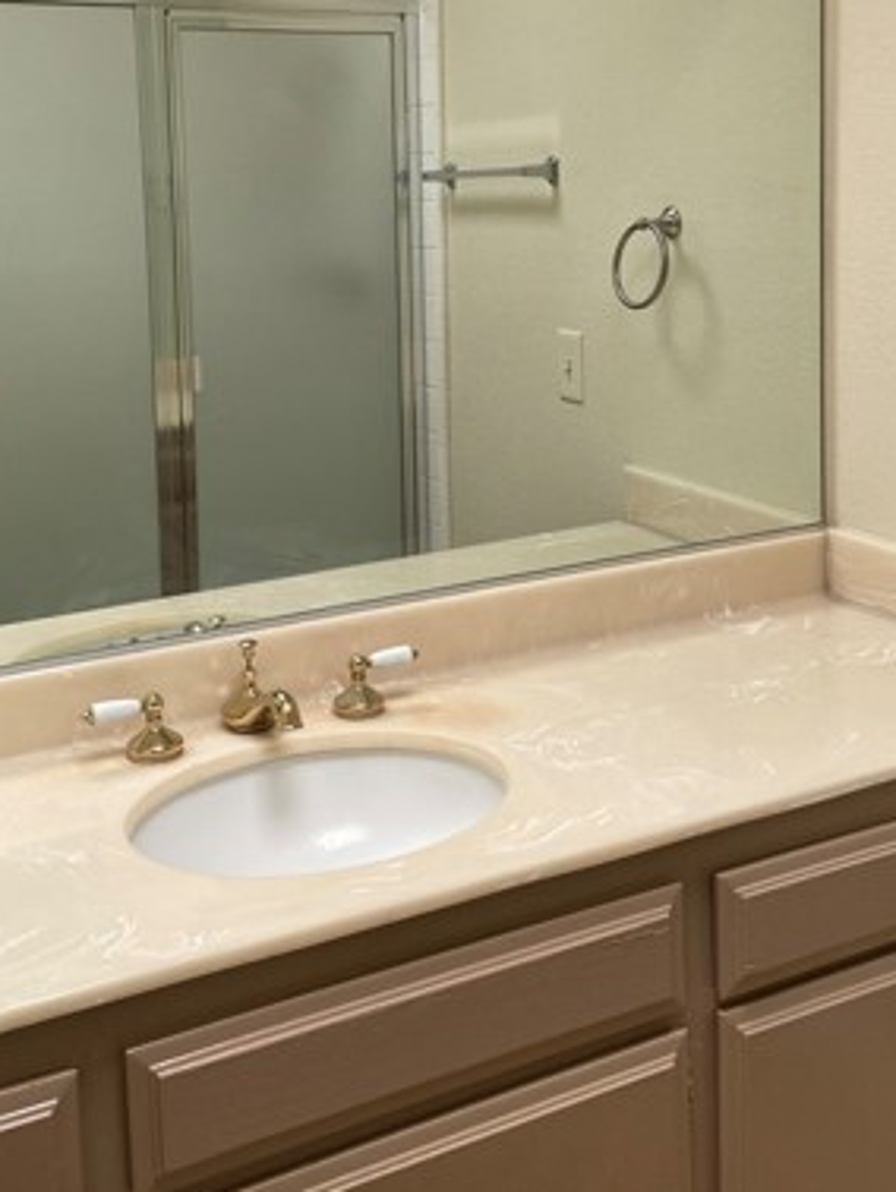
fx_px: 1517
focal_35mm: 44
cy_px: 325
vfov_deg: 41.9
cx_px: 476
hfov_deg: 32.9
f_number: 1.8
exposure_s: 1/156
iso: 32
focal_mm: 4.25
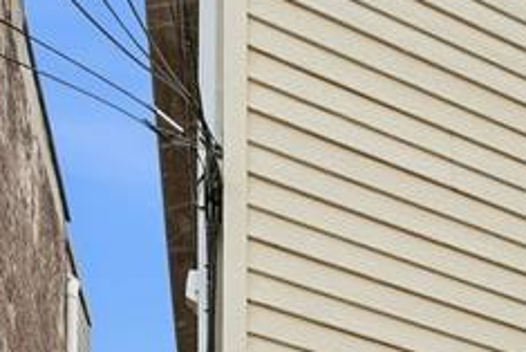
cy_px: 702
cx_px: 1005
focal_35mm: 61
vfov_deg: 16.8
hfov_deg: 20.2
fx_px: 892
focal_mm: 14
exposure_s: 1/800
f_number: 8
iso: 200
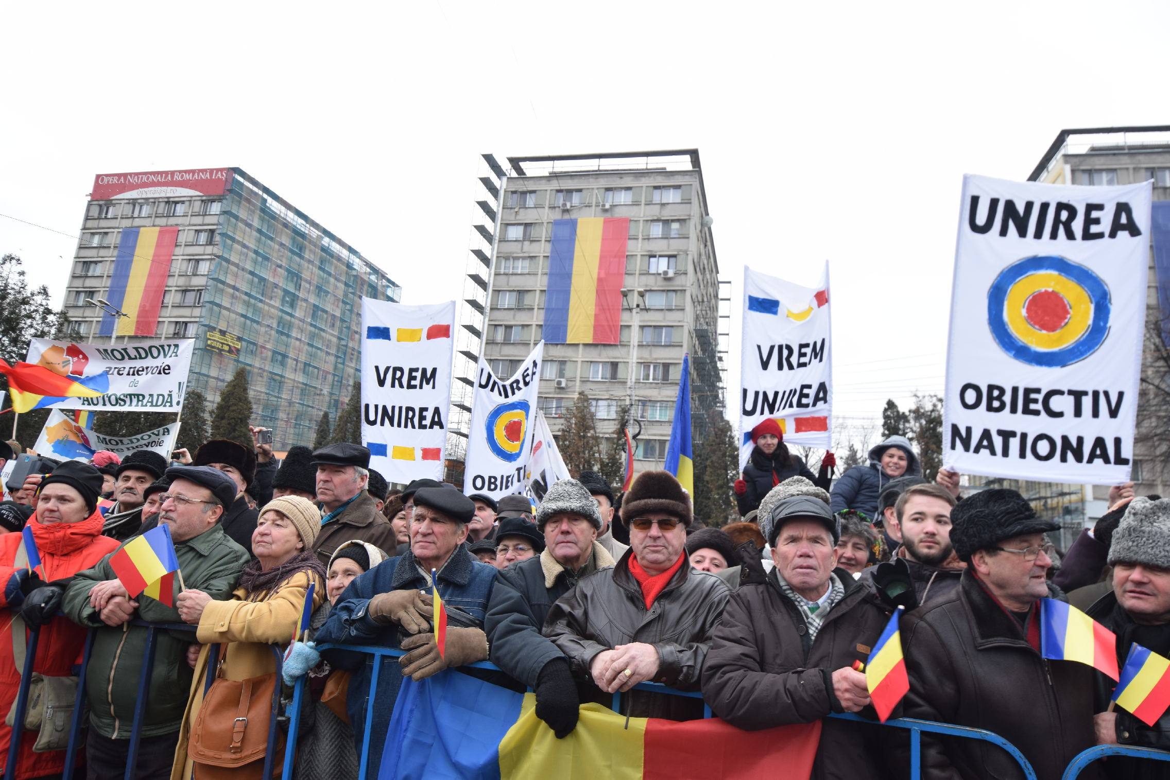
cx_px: 585
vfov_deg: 59.5
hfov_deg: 81.2
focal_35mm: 21
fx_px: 682
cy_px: 390
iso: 160
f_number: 6.3
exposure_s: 1/100
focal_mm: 14
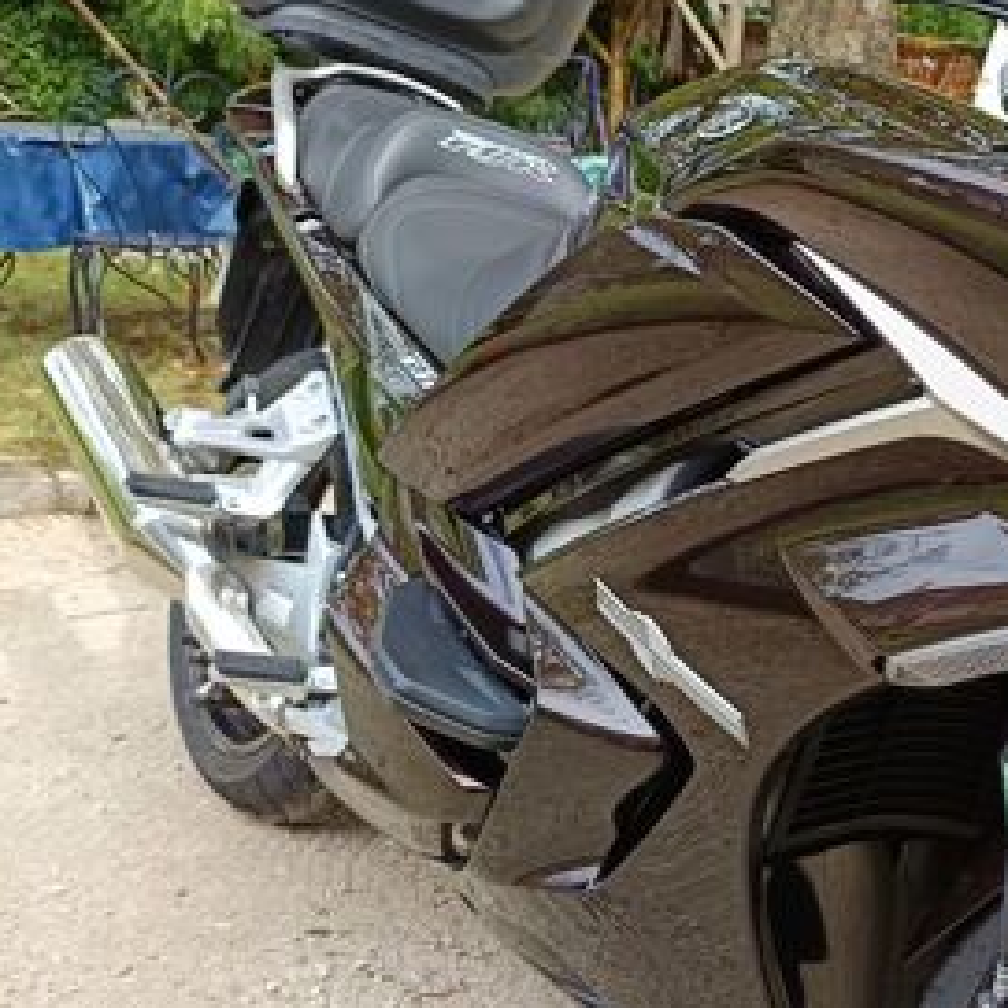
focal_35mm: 50
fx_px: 1647
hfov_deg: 32.6
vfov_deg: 34.0
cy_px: 497
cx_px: 878
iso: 99
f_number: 1.7
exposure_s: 1/100
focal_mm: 5.31
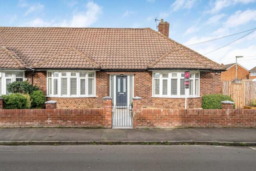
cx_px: 128
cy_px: 86
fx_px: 199
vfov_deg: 46.4
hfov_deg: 65.5
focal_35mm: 28
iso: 640
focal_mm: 28
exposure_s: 1/640
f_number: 8
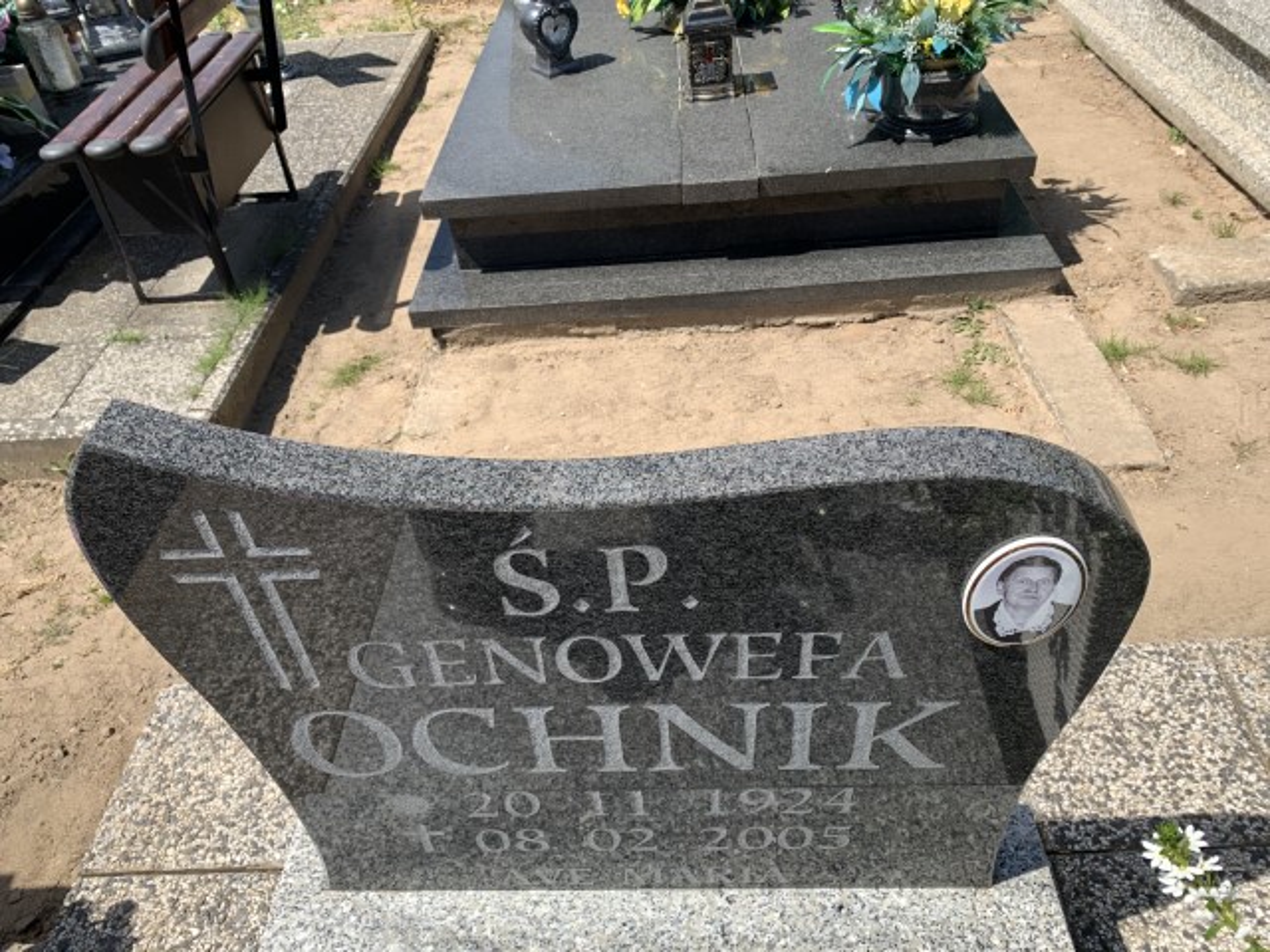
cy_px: 476
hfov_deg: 67.3
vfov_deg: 53.1
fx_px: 954
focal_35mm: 26
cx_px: 635
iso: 25
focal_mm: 4.25
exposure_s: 1/1812
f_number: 1.8
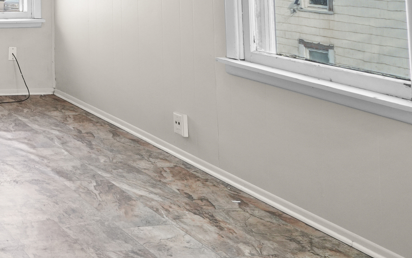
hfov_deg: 29.7
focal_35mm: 47
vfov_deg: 24.0
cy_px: -80
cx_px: -175
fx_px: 528
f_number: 9
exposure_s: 1/6
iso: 250
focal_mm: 10
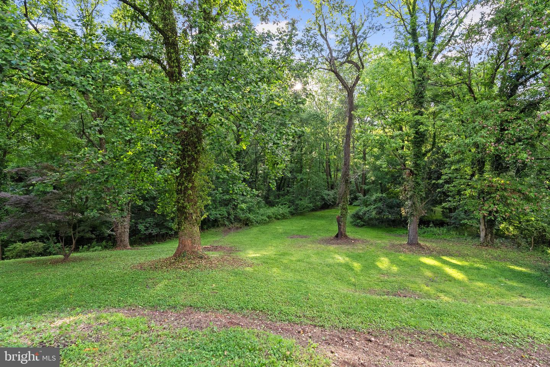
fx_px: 245
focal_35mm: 16
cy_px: 184
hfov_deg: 96.7
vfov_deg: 73.8
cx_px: 275
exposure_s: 1/125
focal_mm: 16
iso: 320
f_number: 4.5
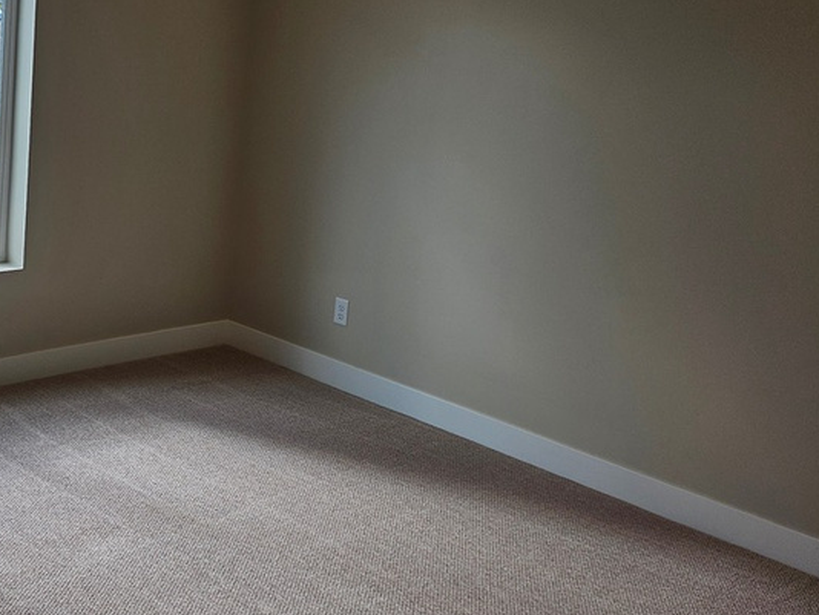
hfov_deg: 38.7
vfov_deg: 31.3
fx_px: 1089
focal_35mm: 46
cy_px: 215
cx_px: 100
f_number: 1.8
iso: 50
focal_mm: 5
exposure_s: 1/341
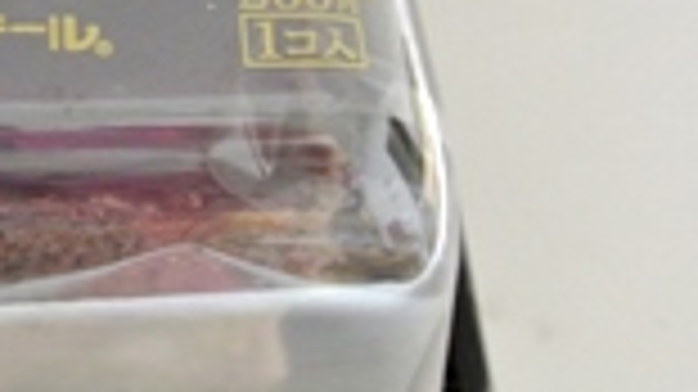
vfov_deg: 14.4
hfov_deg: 23.5
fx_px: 1554
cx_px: -95
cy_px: 153
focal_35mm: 84
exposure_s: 1/30
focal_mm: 11.8
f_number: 3.8
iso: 2500
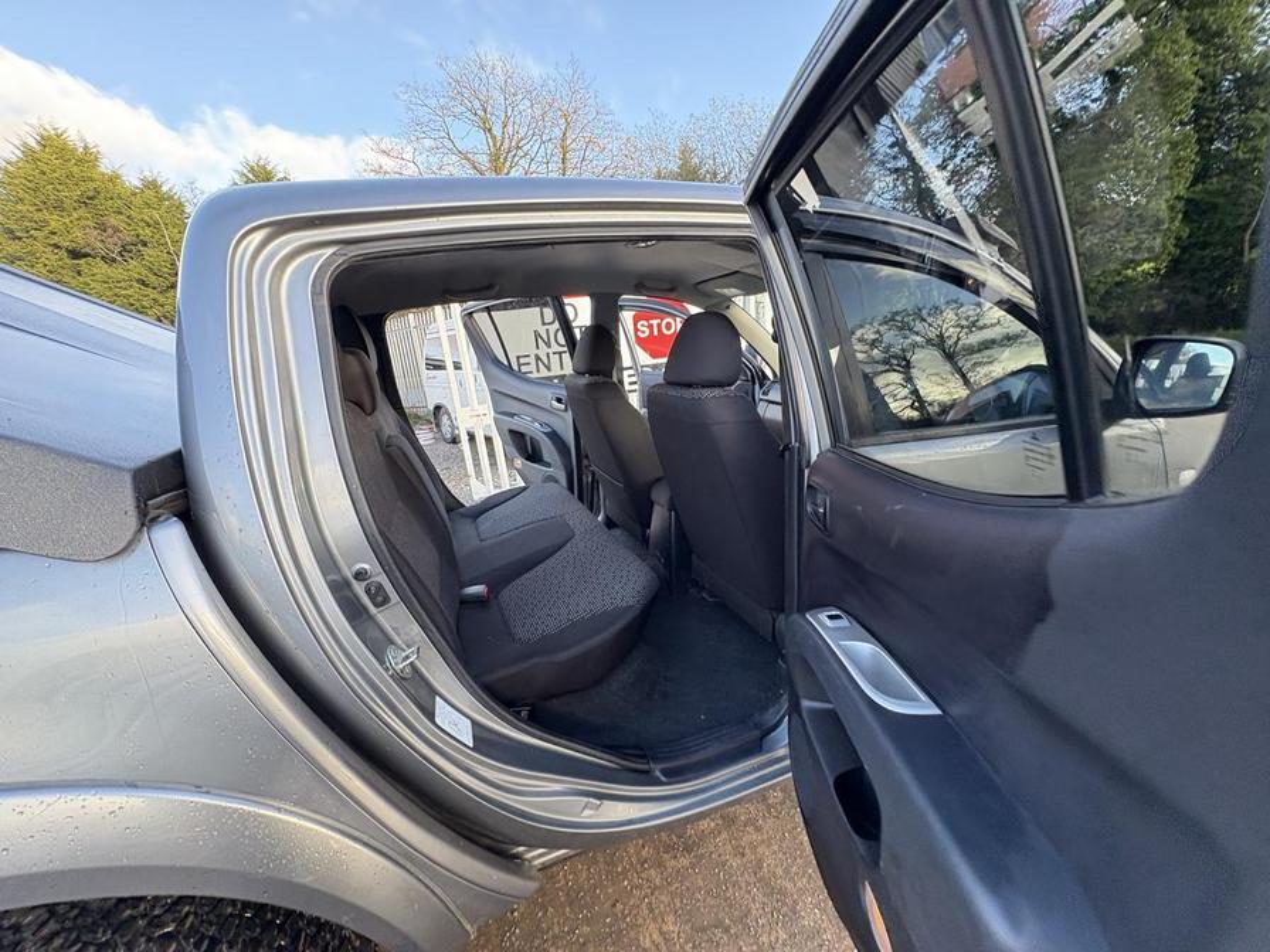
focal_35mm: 14
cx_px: 635
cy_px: 476
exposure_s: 1/99
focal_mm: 2.22
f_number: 2.2
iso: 200
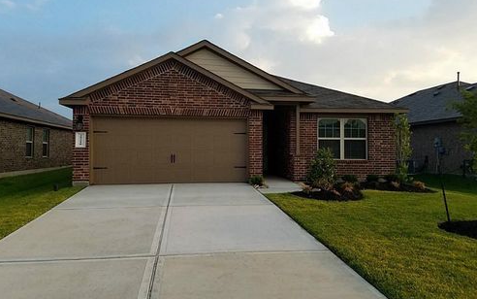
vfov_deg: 44.6
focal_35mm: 28
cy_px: 139
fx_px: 364
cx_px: 238
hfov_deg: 66.4
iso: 50
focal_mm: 4.2
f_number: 1.7
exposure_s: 1/864
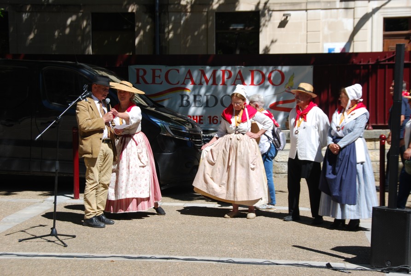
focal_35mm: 78
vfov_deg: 17.6
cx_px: 206
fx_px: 893
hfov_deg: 25.9
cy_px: 138
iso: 100
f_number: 8
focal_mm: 52
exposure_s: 1/250
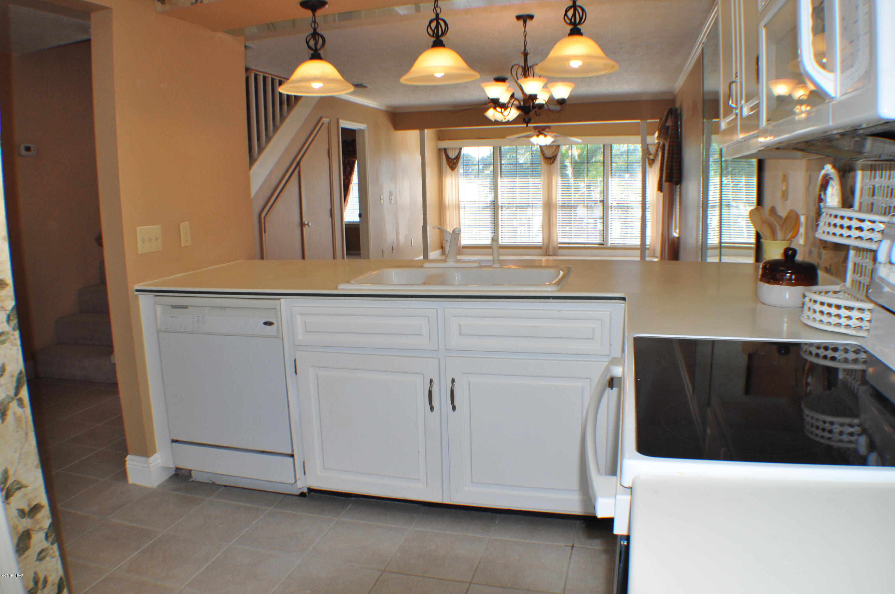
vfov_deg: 39.9
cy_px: 297
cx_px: 448
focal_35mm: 33
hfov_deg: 57.3
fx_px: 819
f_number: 11
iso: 450
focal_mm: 22
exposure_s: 1/60
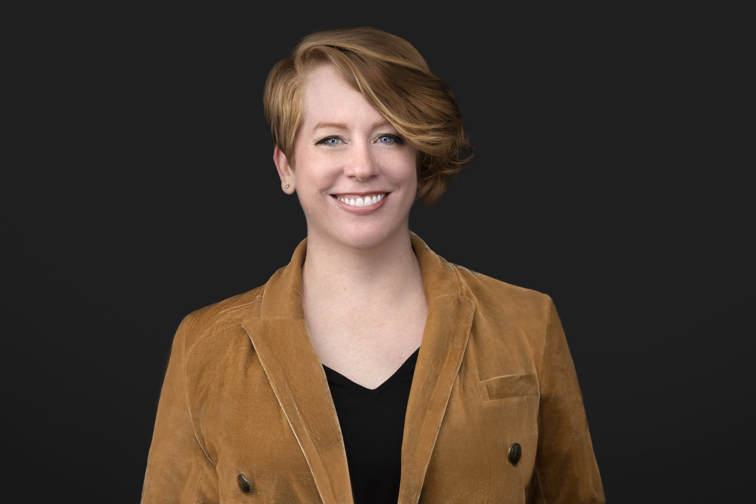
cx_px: 378
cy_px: 252
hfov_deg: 15.2
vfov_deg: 10.2
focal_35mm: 135
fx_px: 2835
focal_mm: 90
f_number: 9
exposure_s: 1/125
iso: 200
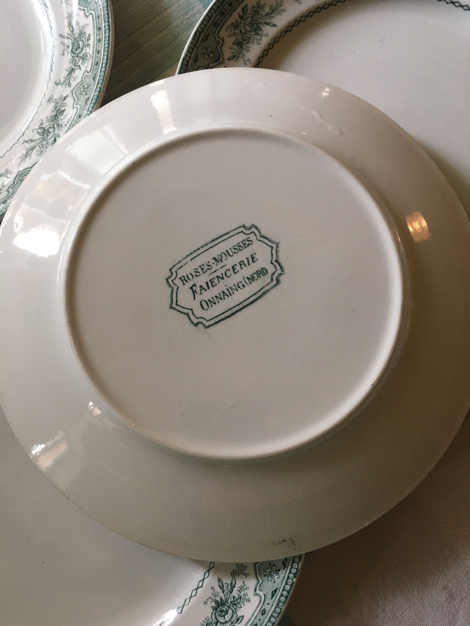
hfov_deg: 48.2
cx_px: 235
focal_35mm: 29
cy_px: 313
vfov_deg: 61.7
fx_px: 525
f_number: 2.2
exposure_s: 1/33
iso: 125
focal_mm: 4.15
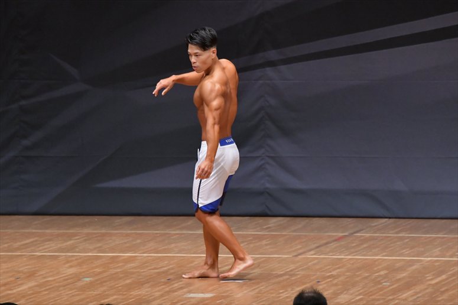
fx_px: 3624
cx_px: 229
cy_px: 152
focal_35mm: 285
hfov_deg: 7.2
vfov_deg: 4.8
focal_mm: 190
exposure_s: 1/400
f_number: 5.6
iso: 6400
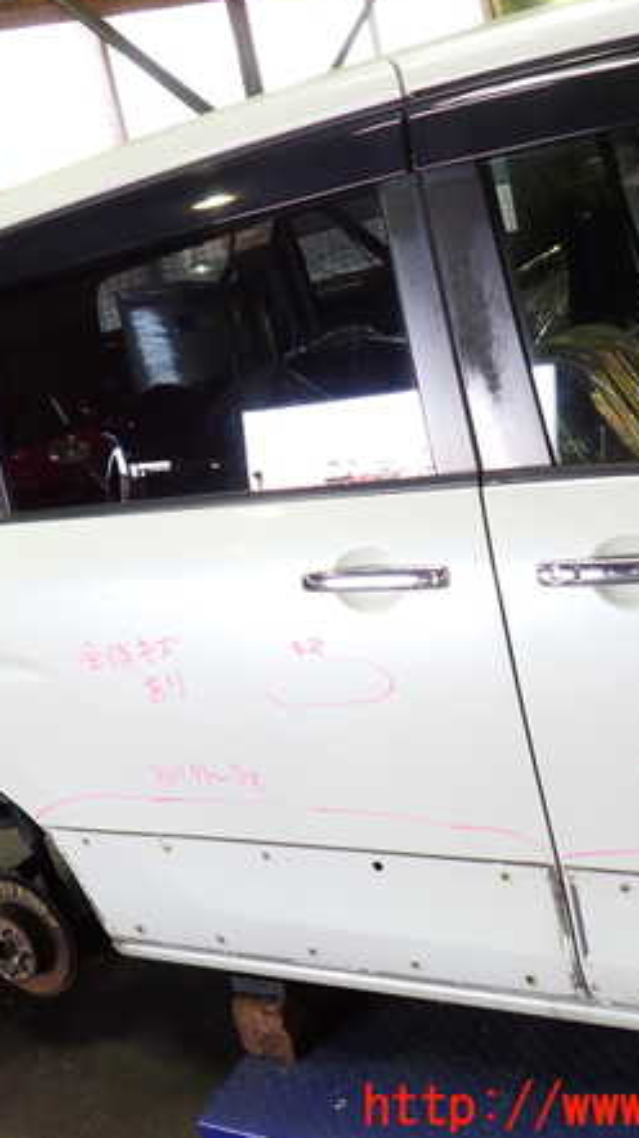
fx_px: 1117
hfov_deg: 31.5
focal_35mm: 37
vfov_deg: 54.0
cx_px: 173
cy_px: 561
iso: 200
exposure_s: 1/60
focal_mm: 4.5
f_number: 2
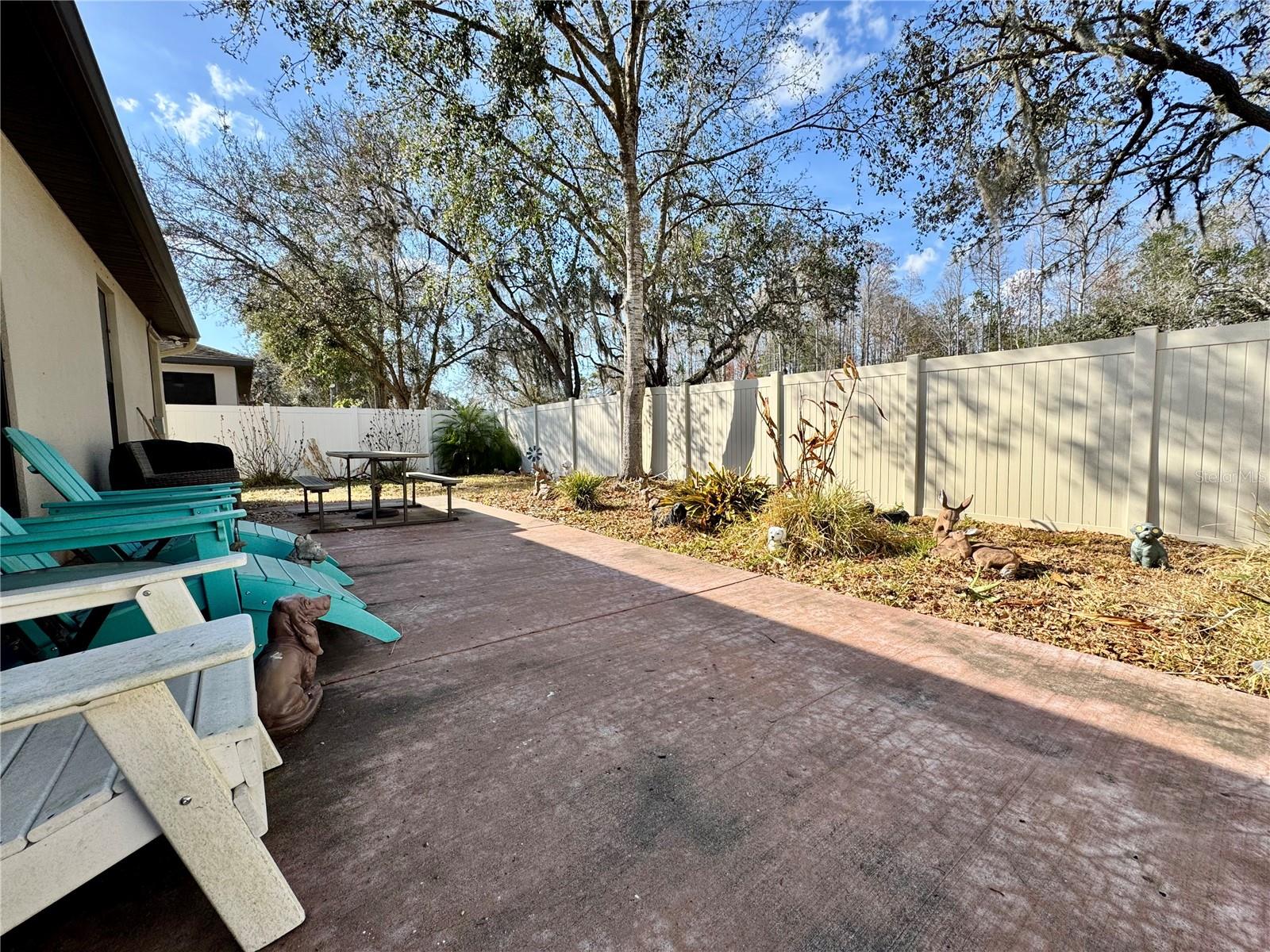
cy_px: 476
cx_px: 635
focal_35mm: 14
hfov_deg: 102.1
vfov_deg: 85.7
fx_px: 514
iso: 40
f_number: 2.2
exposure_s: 1/1034
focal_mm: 2.22
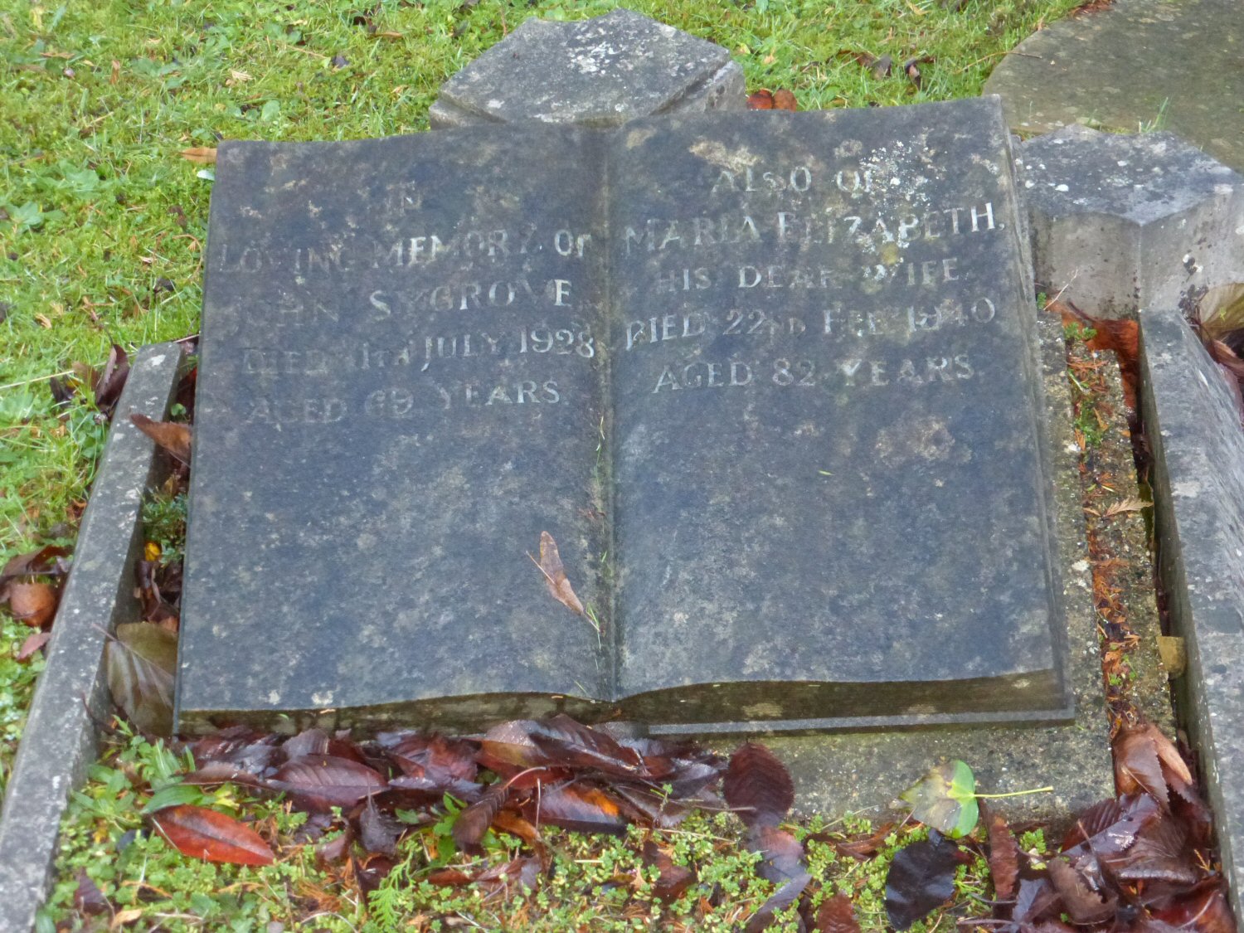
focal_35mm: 85
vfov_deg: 17.4
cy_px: 466
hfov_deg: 23.0
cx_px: 622
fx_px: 3055
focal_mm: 14.2
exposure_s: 1/60
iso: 1000
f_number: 5.1
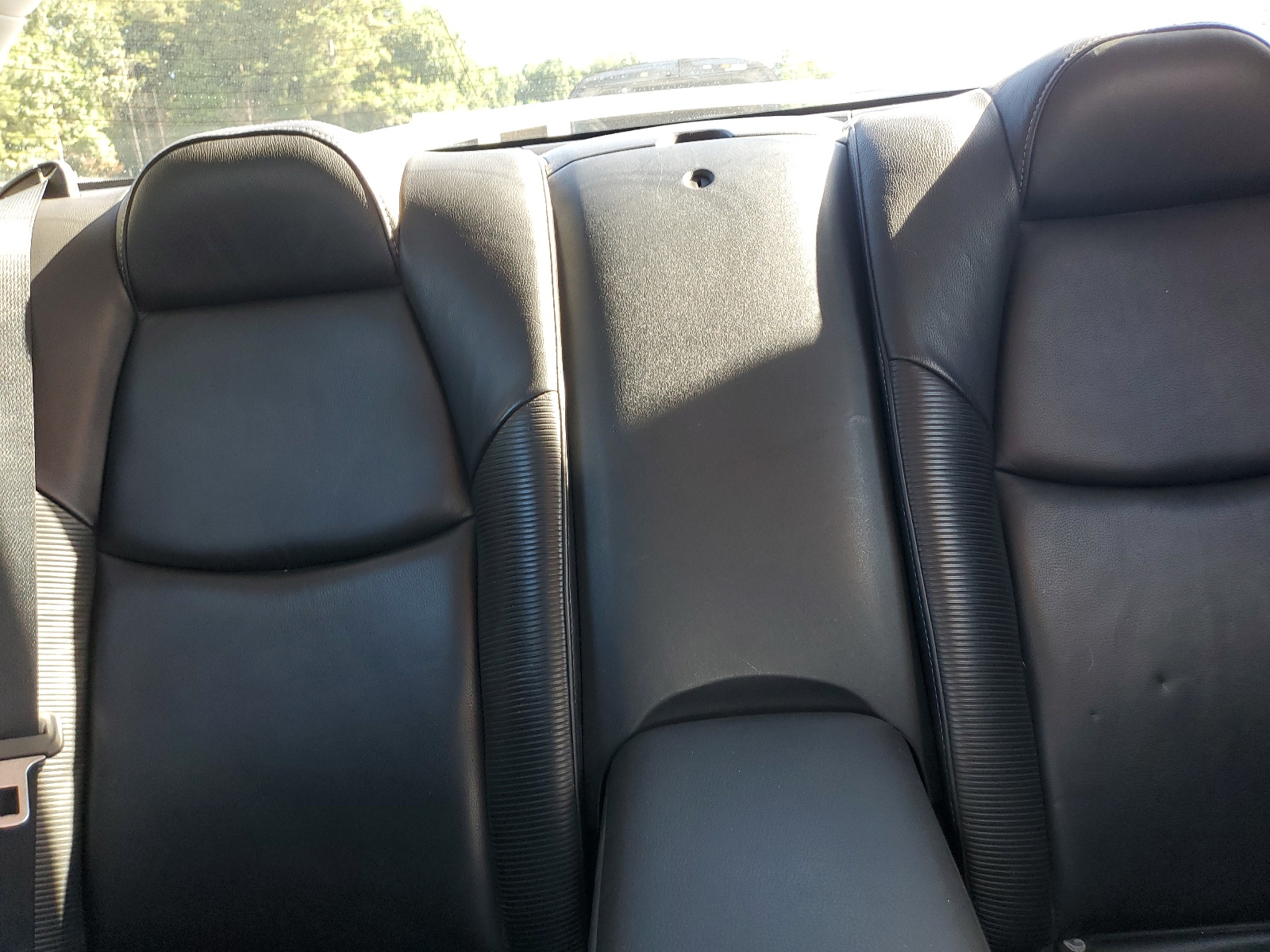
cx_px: 635
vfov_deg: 53.1
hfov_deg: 67.3
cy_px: 476
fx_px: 954
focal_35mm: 26
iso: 54
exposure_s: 1/120
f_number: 1.5
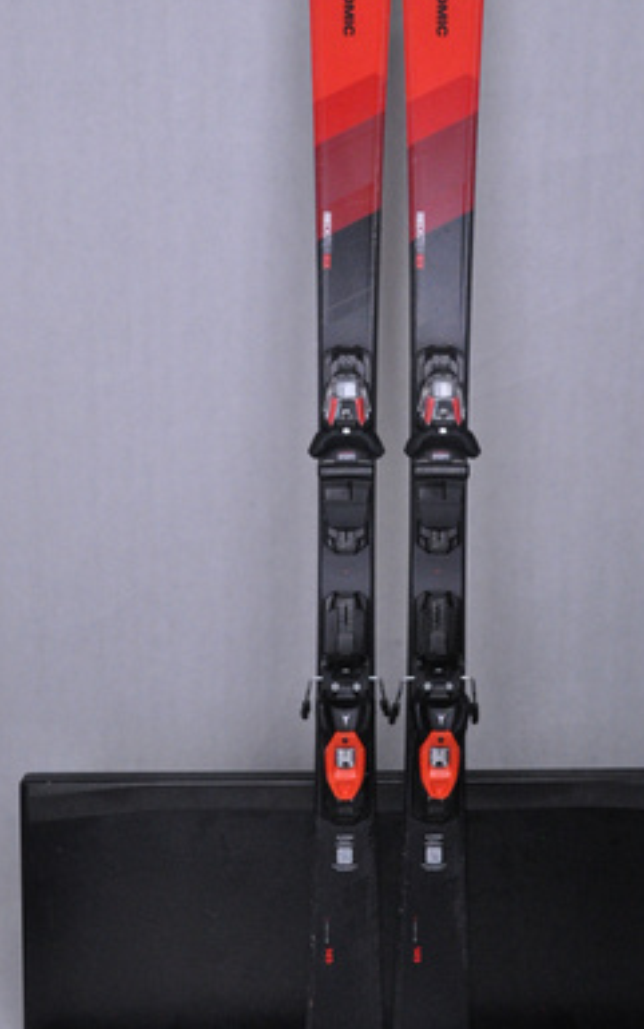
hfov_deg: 28.8
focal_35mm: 45
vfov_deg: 44.6
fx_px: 1251
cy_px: 460
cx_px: 389
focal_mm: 25
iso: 3200
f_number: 9.5
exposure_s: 1/125
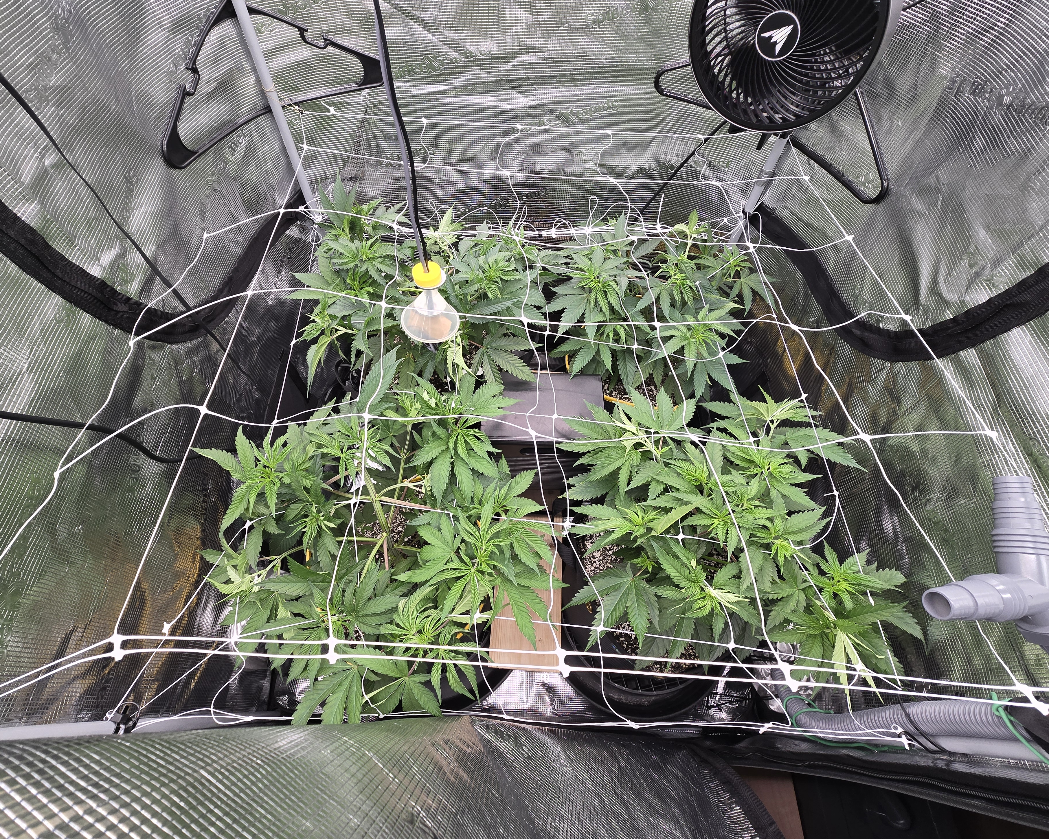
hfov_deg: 100.7
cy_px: 421
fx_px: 435
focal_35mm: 14
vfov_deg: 88.0
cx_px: 512
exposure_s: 1/309
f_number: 2.2
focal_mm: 2.2
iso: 50
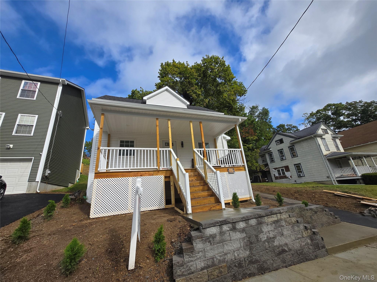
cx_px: 188
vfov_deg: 89.9
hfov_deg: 106.2
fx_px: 142
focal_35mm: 13
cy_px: 141
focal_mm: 1.7
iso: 25
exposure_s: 1/1024
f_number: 2.2
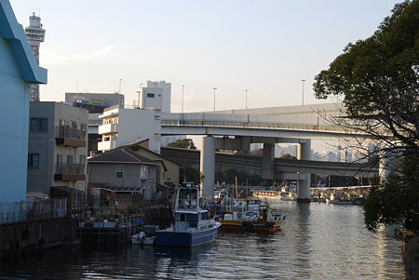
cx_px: 210
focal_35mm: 75
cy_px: 140
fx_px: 874
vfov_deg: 18.2
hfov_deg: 27.0
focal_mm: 50
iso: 100
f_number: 6.3
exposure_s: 1/160
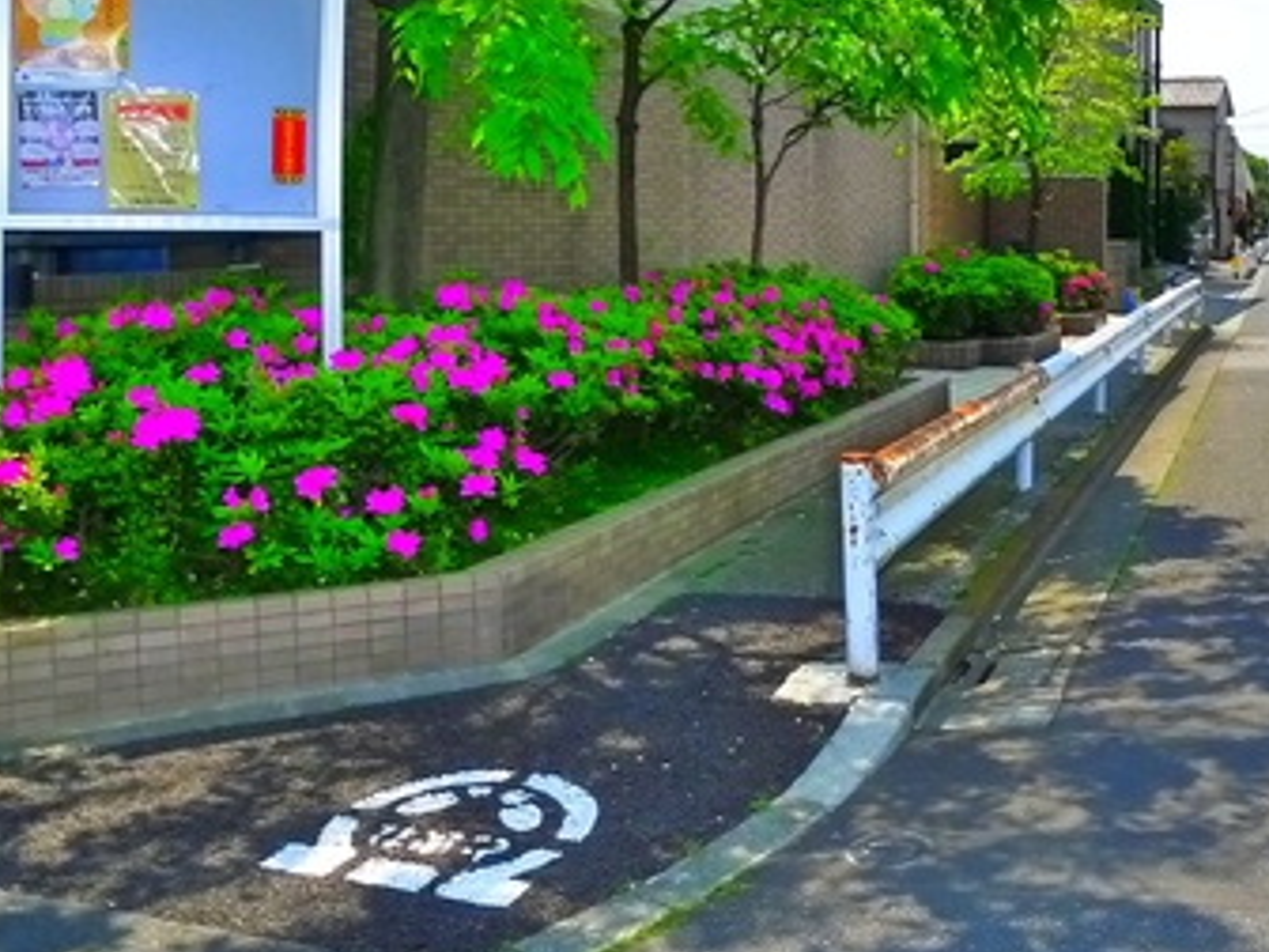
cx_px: 1122
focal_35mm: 50
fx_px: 1833
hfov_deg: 36.1
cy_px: 236
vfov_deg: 28.7
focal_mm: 5.1
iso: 400
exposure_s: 1/500
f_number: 4
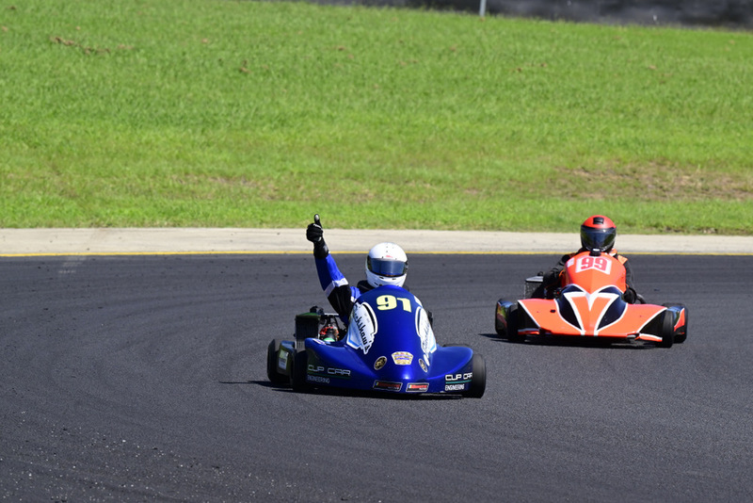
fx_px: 7951
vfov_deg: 3.6
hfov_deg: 5.4
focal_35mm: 380
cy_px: 252
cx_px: 376
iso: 500
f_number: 11
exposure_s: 1/640
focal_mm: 380
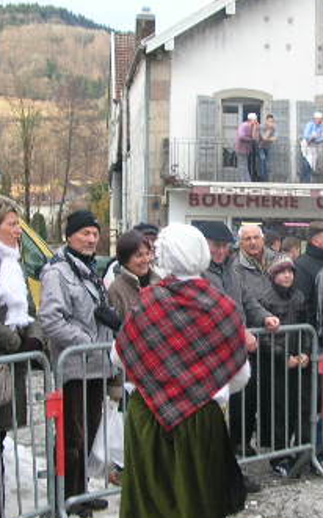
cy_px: 275
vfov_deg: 28.6
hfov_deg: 17.8
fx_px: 1015
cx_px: 285
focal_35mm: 72
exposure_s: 1/144
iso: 50
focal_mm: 5.8
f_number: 2.8
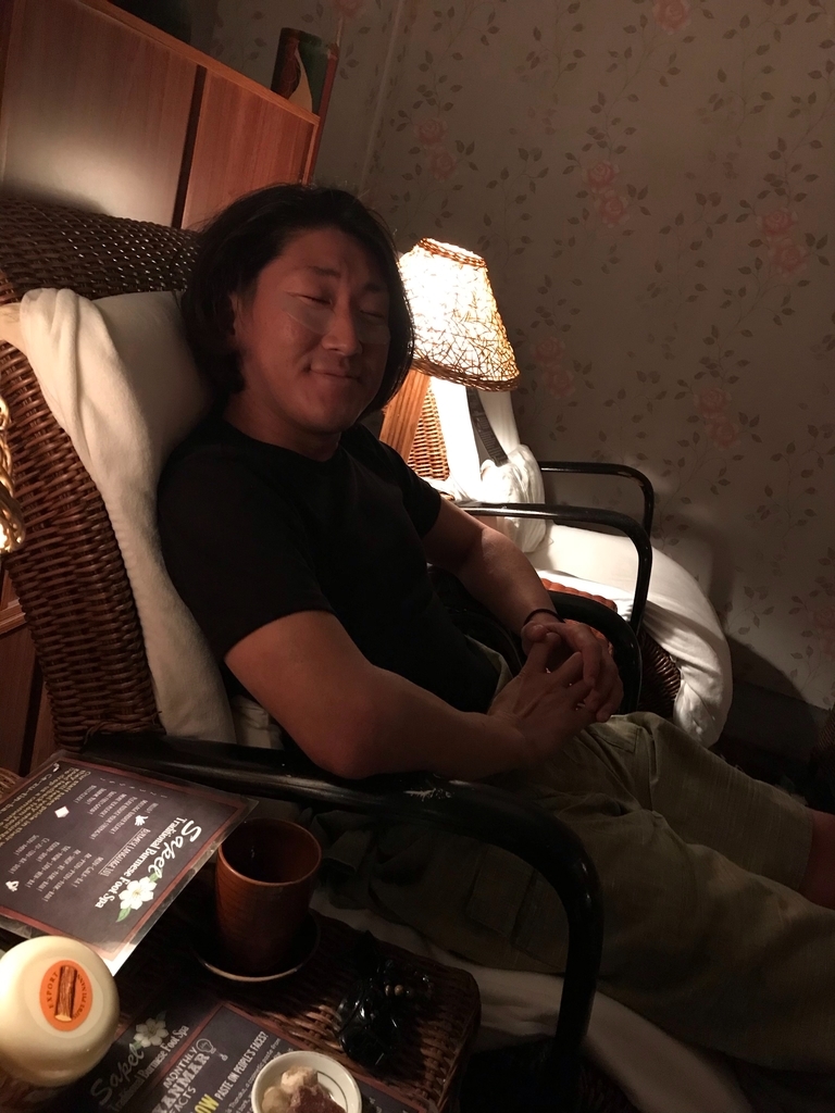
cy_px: 556
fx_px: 901
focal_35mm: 28
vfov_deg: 63.4
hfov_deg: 49.7
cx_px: 418
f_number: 1.8
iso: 100
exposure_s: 1/4
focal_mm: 3.99
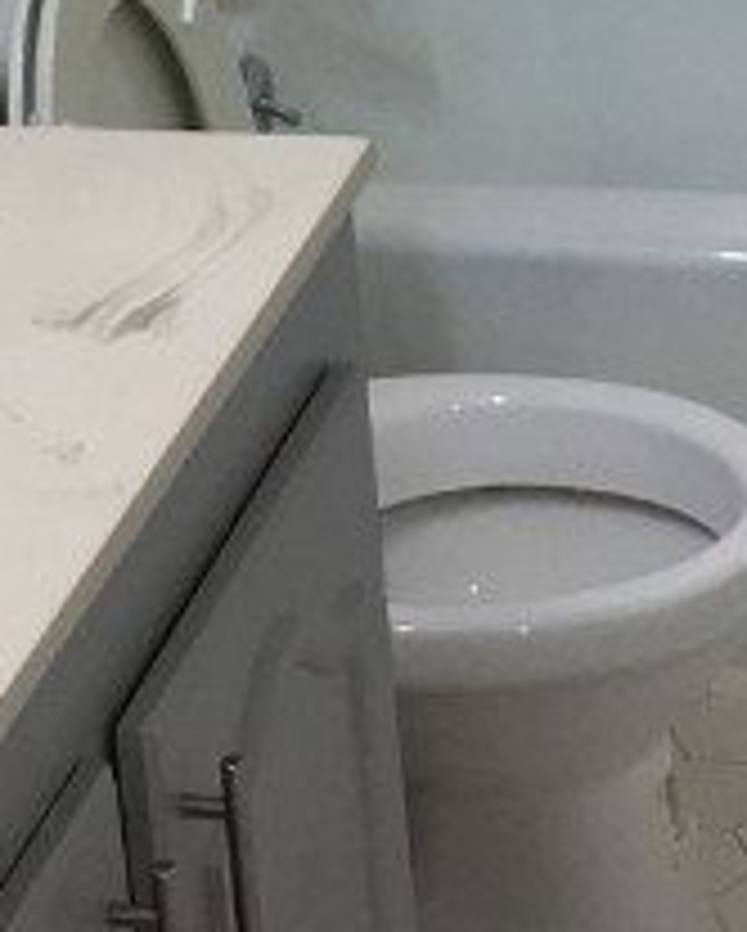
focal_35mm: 140
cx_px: 356
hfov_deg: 11.0
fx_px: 3863
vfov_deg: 12.9
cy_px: -545
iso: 40
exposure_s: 1/30
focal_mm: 4.15
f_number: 2.2
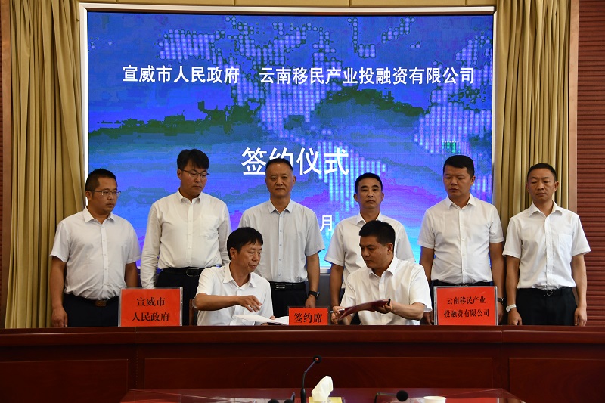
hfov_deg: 24.8
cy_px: 202
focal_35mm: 82
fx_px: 1378
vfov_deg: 16.6
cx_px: 302
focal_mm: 55
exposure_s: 1/125
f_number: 4.8
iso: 800
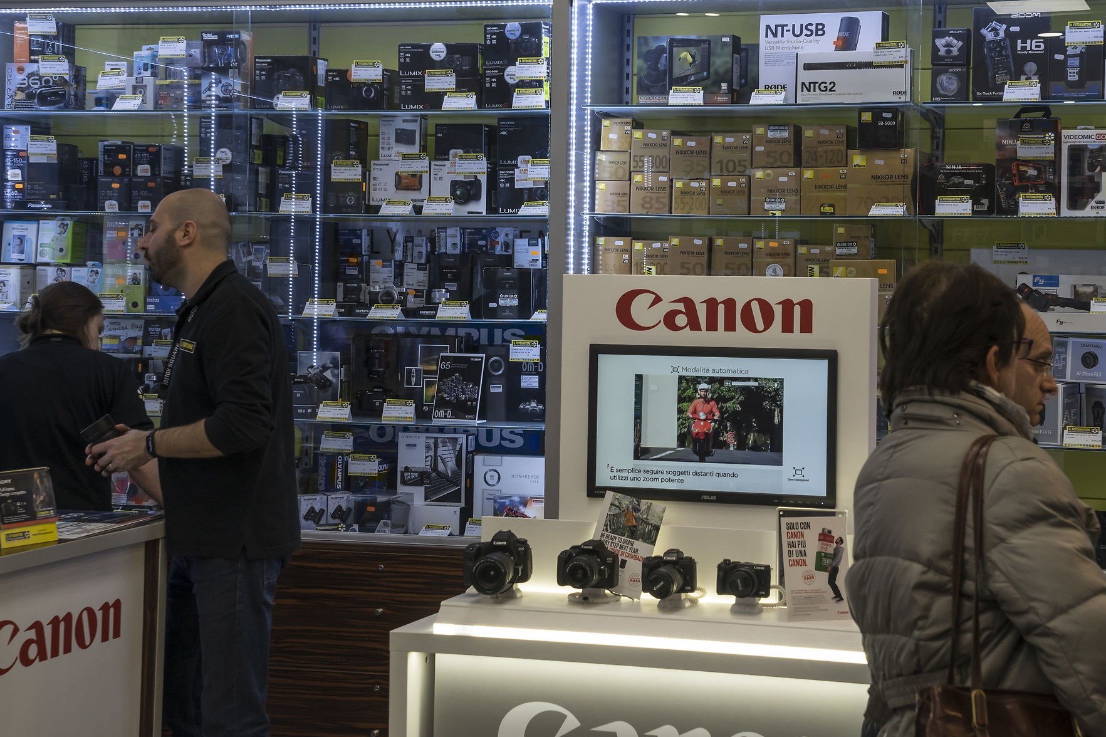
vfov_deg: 20.0
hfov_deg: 29.6
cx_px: 621
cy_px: 276
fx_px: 2089
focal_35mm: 68
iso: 500
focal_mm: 50
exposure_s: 1/50
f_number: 8
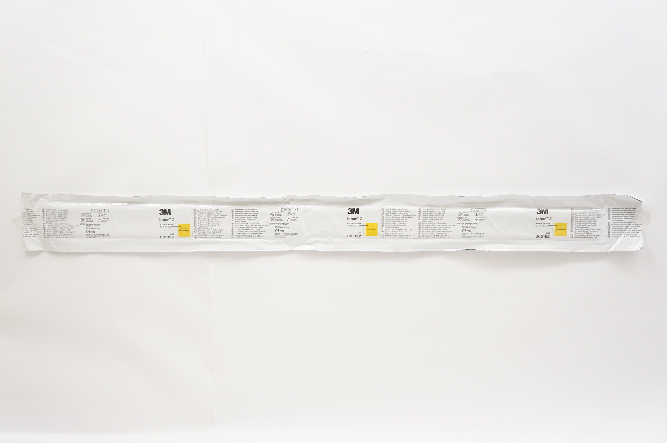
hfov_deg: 51.3
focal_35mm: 38
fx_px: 694
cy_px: 222
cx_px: 334
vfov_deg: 35.4
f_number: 5
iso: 400
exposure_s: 1/60
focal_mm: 25
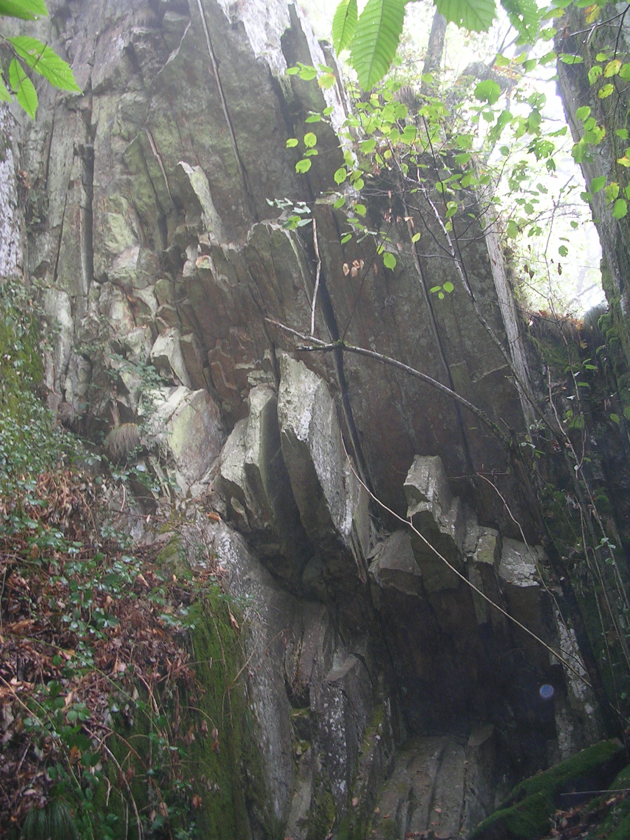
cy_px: 420
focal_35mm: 38
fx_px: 922
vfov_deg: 49.0
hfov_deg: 37.7
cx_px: 315
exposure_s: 1/30
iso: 50
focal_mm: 5.8
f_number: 2.8
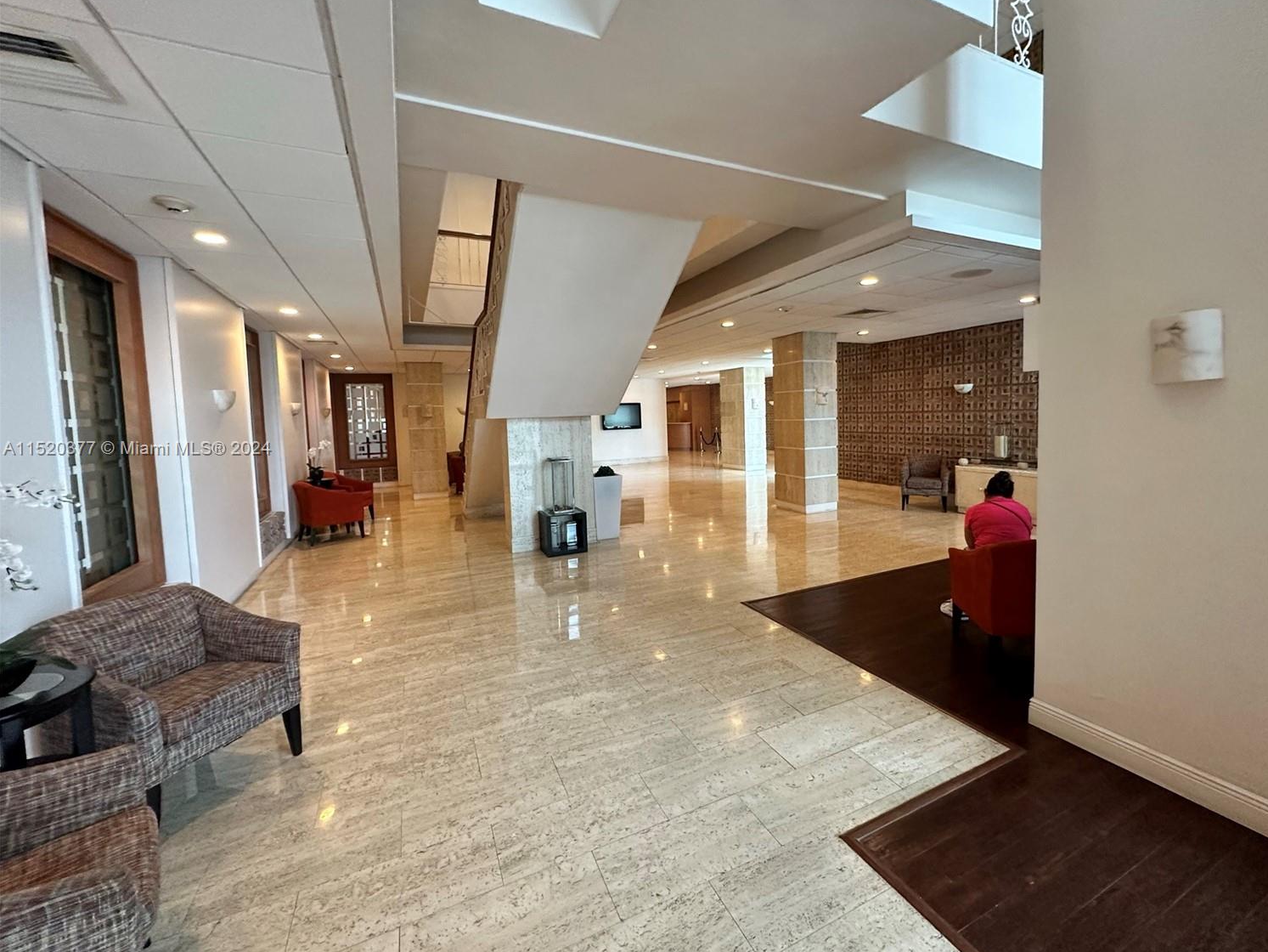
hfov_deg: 98.0
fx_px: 550
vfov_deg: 81.7
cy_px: 450
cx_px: 679
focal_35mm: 15
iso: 320
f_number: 2.2
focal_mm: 2.22
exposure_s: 1/86
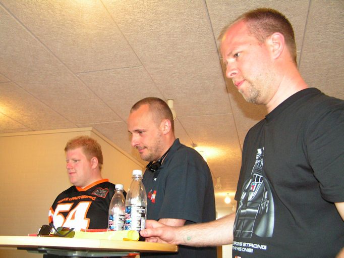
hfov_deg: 49.0
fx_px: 377
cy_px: 129
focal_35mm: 38
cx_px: 172
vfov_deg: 37.7
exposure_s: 1/40
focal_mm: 6.3
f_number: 2.8
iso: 200
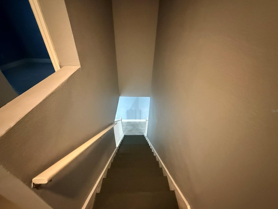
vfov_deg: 81.7
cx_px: 140
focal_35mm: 15
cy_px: 111
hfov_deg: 98.2
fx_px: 120
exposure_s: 1/30
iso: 1250
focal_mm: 2.22
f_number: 2.2
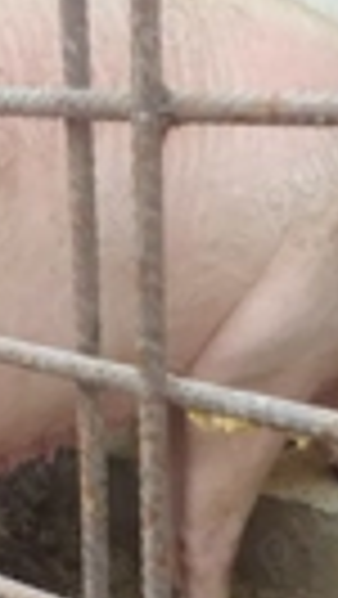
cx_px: 135
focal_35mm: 85
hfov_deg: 14.2
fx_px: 1352
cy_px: 517
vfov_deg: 24.4
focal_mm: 3.6
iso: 50
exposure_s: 1/100
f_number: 1.9
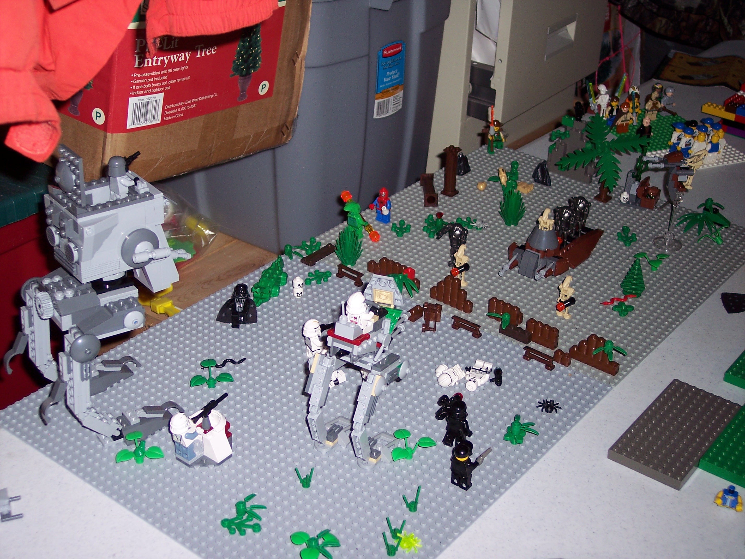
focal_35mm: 52
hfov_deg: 36.8
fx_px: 1119
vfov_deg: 28.0
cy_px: 280
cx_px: 372
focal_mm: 10.7
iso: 100
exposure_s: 1/60
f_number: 3.4
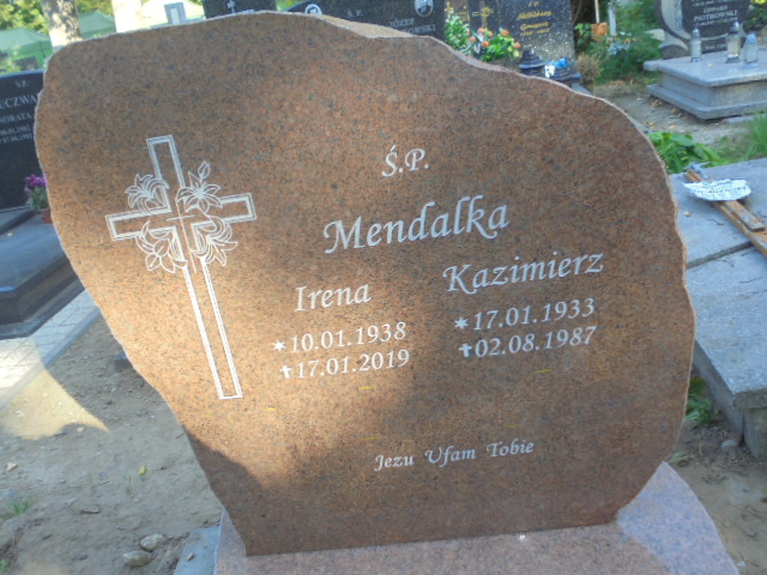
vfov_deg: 41.8
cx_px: 384
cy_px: 288
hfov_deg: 54.0
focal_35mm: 34
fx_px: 753
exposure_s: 1/60
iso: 100
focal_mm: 6.1
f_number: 4
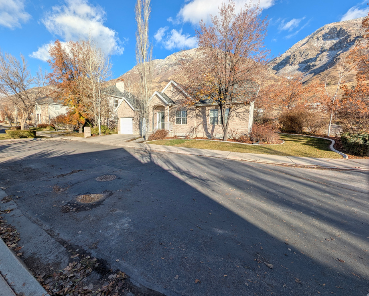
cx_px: 168
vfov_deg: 92.2
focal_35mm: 13
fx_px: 142
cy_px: 145
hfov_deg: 104.6
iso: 37
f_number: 1.95
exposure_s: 1/1361
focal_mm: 2.23
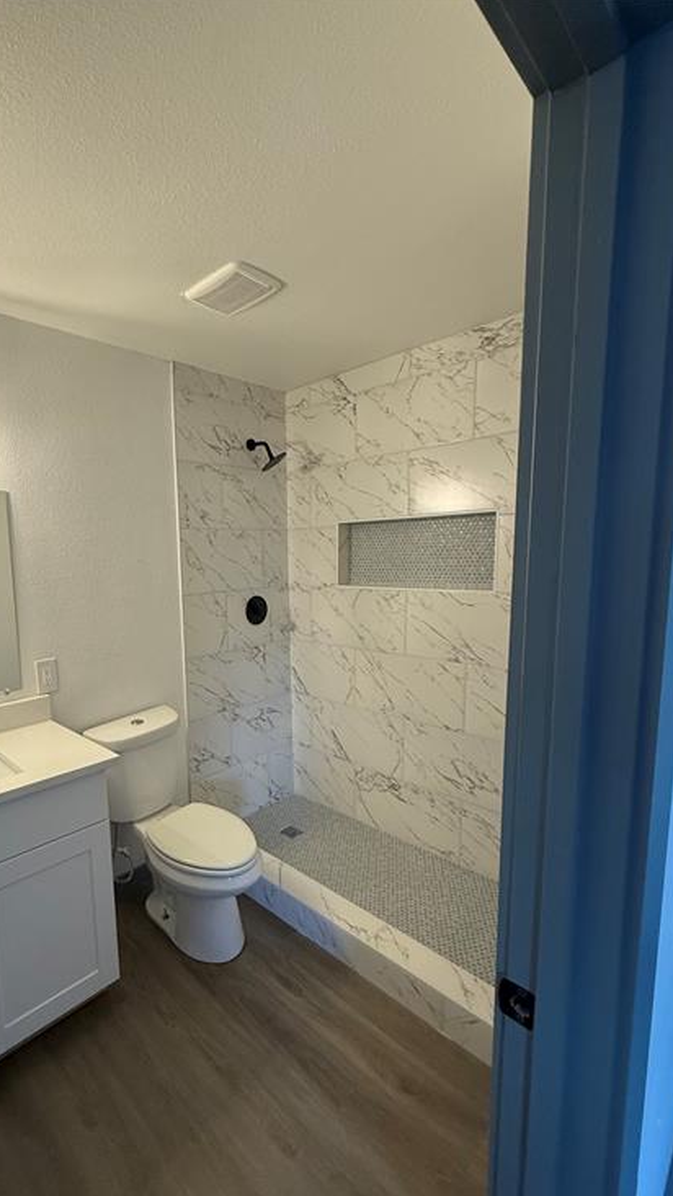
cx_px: 216
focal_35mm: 16
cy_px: 623
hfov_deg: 65.1
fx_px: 507
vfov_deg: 99.3
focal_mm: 2.22
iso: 200
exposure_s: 1/120
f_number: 2.2
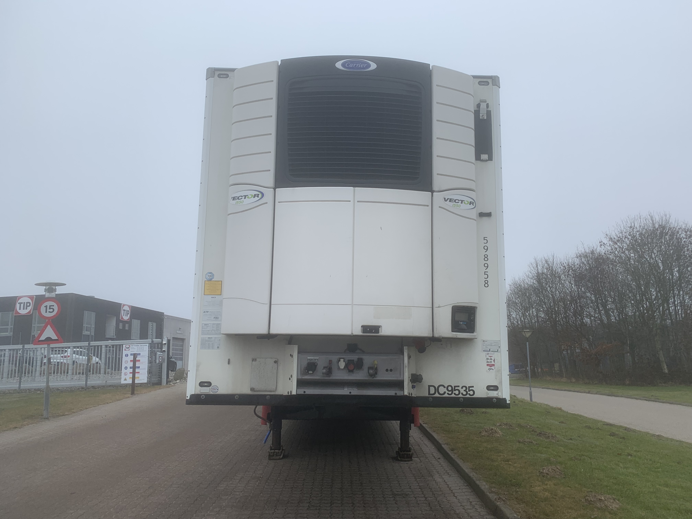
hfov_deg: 67.3
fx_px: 520
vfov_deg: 53.1
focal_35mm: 26
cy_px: 260
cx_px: 346
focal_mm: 4.25
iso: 25
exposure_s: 1/981
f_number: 1.8
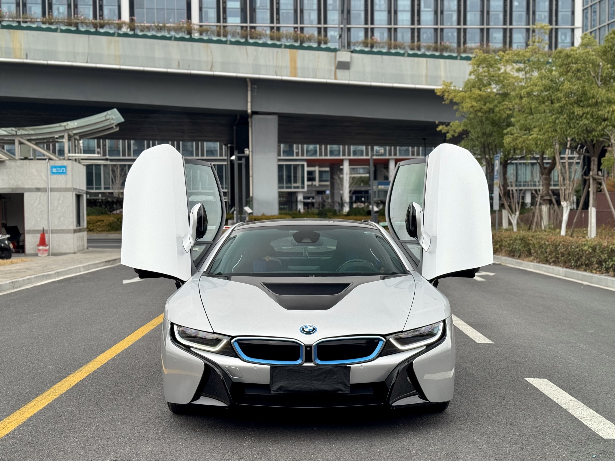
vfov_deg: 30.3
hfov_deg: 39.7
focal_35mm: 48
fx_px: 853
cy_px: 230
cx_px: 308
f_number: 1.78
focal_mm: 6.76
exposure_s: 1/678
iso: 64
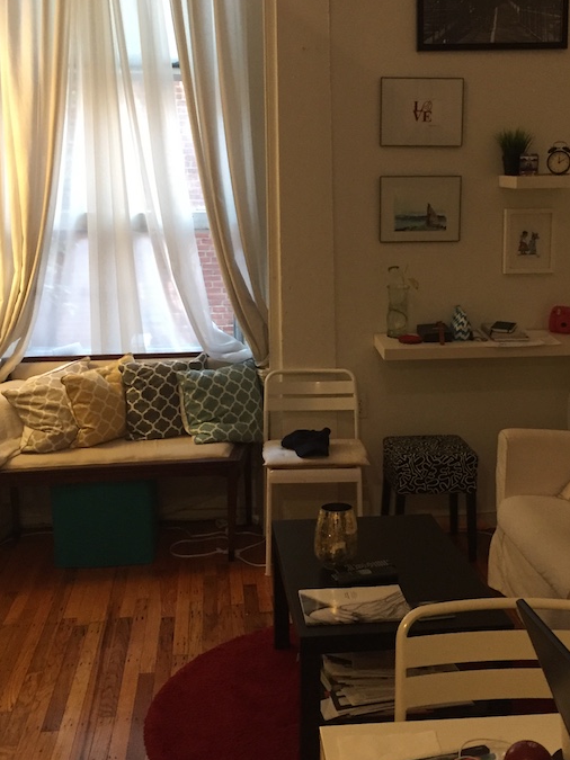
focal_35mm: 44
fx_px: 966
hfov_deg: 32.8
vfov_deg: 43.0
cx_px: 324
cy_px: 375
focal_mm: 4.15
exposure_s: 1/30
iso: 200
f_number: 2.2
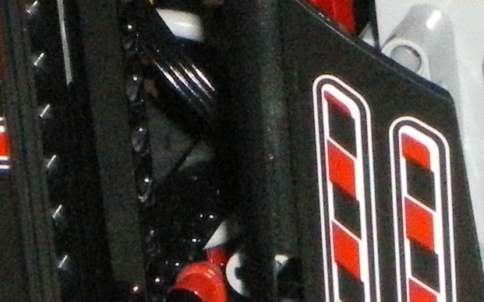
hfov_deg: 4.6
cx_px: 376
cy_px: 165
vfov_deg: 2.9
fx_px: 6028
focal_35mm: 457
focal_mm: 14.3
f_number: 5.1
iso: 800
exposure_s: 1/80
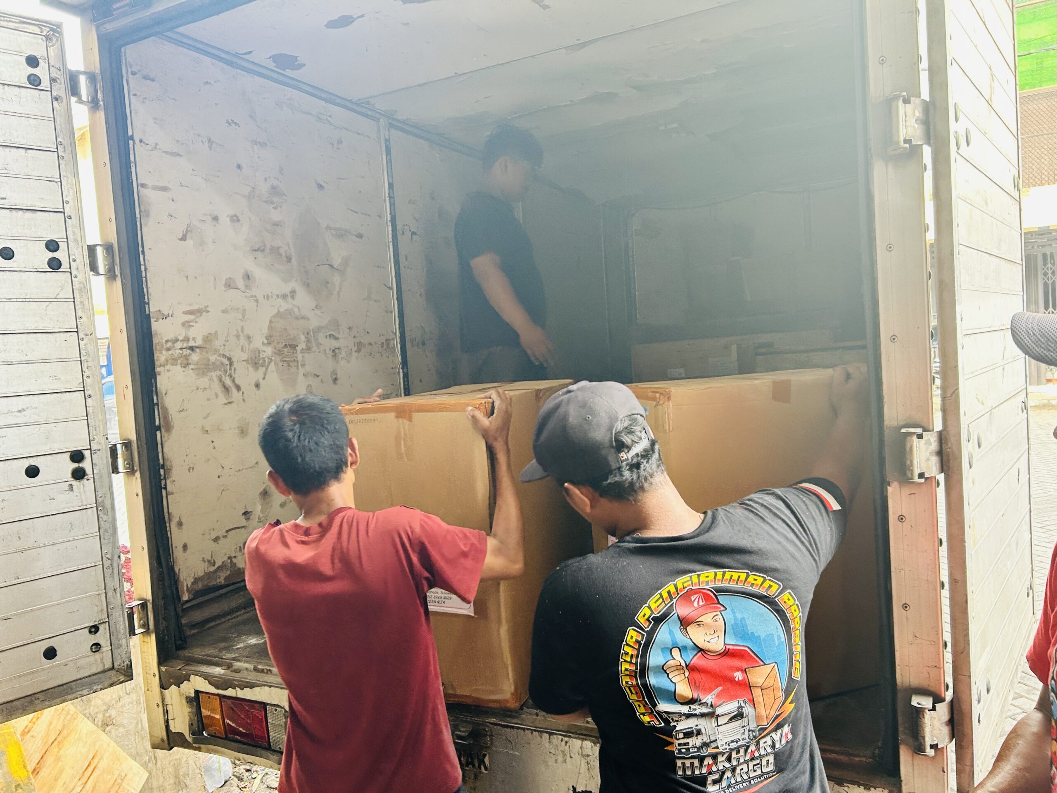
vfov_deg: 53.1
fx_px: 794
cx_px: 528
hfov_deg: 67.3
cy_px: 396
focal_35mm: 26
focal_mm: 5.7
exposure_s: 1/121
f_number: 1.5
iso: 125
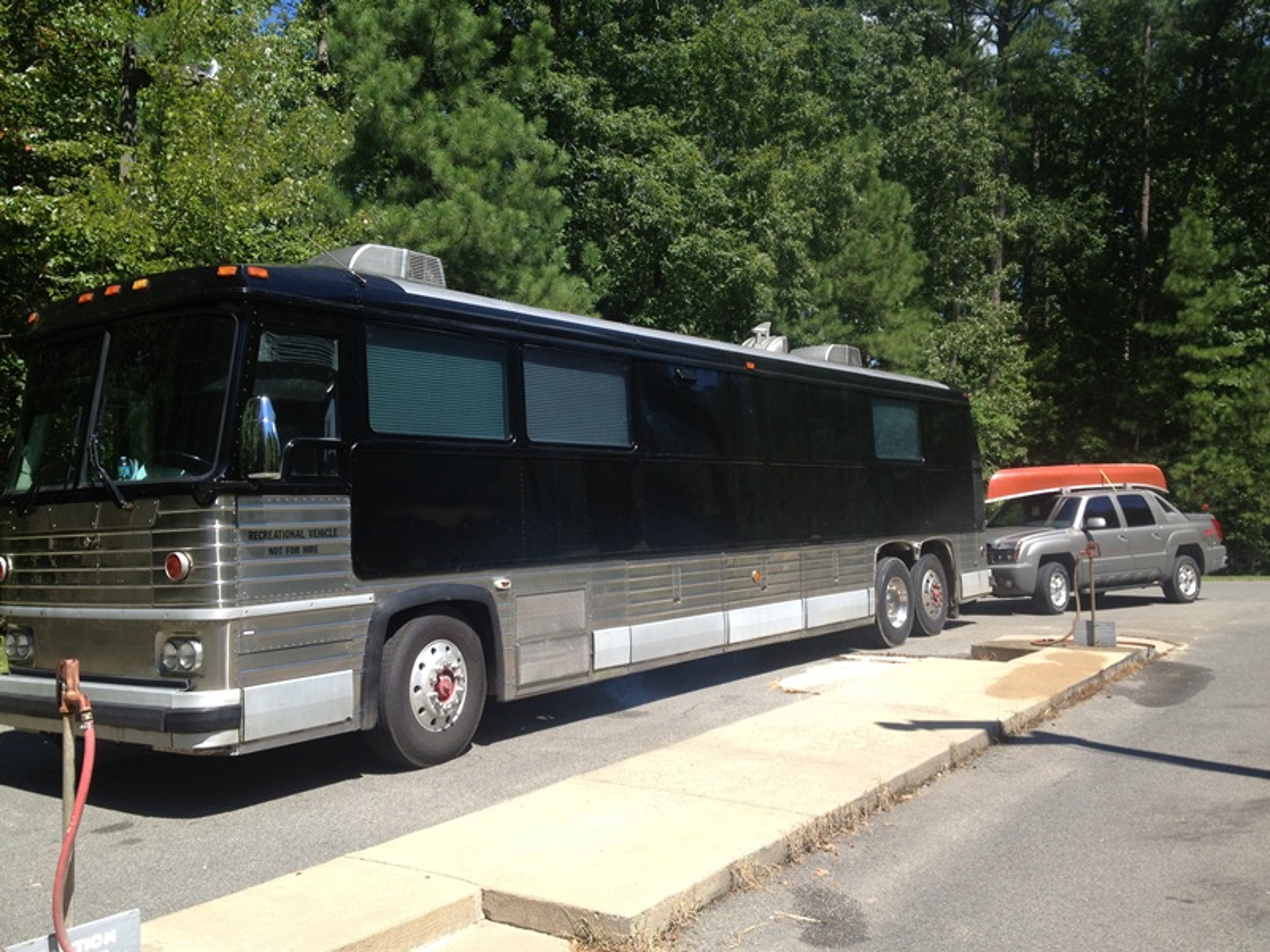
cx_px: 635
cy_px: 476
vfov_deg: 40.7
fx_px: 1284
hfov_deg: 52.6
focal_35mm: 35
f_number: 2.4
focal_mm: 4.28
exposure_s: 1/863
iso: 64
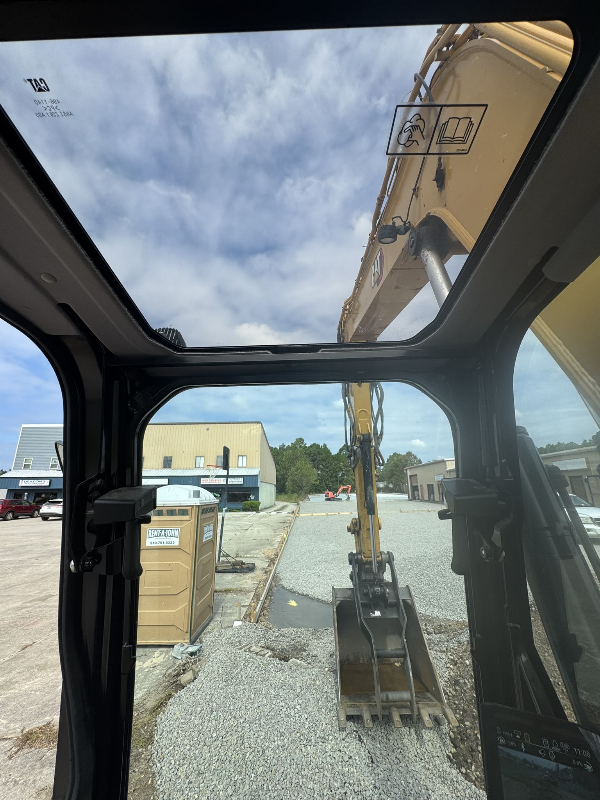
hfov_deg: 85.7
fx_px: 324
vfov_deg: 102.1
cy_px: 400
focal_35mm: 14
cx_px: 300
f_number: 2.2
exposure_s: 1/1880
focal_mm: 2.22
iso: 40
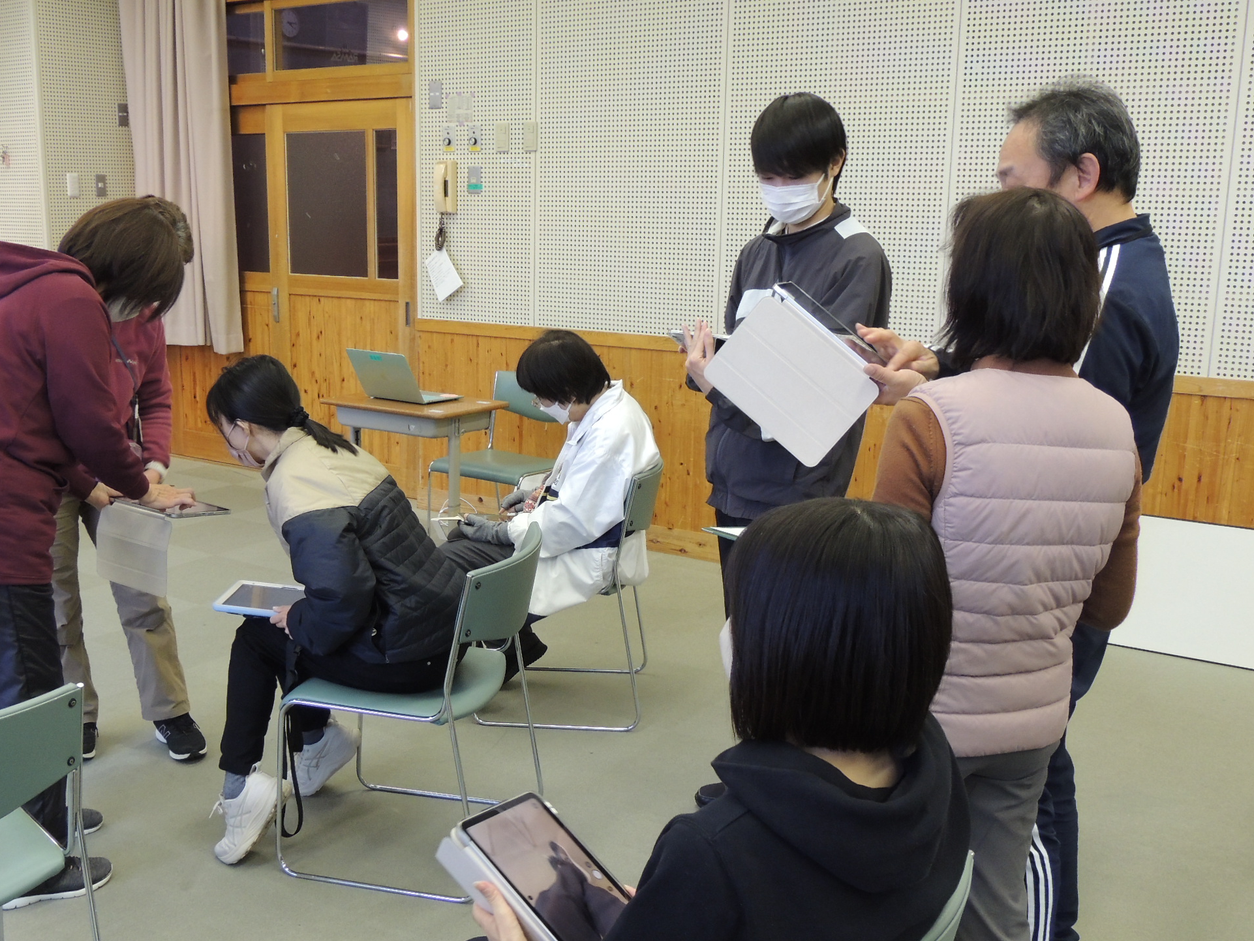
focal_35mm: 39
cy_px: 517
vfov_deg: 36.8
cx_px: 513
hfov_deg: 47.6
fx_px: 1413
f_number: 3.2
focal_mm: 5.8
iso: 360
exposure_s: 1/50
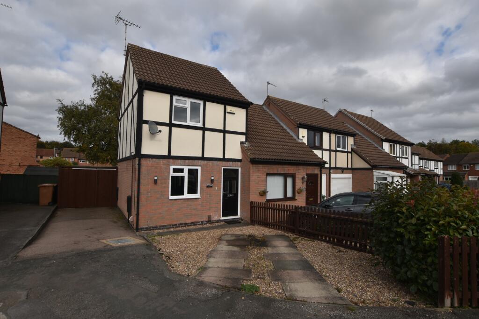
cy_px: 160
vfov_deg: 69.7
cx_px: 240
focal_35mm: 17
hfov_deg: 92.4
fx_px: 230
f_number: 8
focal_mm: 11.5
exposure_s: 1/250
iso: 100
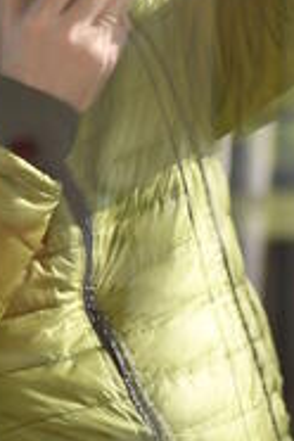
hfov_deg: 3.2
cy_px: 187
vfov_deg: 4.7
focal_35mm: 436
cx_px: 116
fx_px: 5341
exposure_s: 1/125
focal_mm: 90
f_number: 3.2
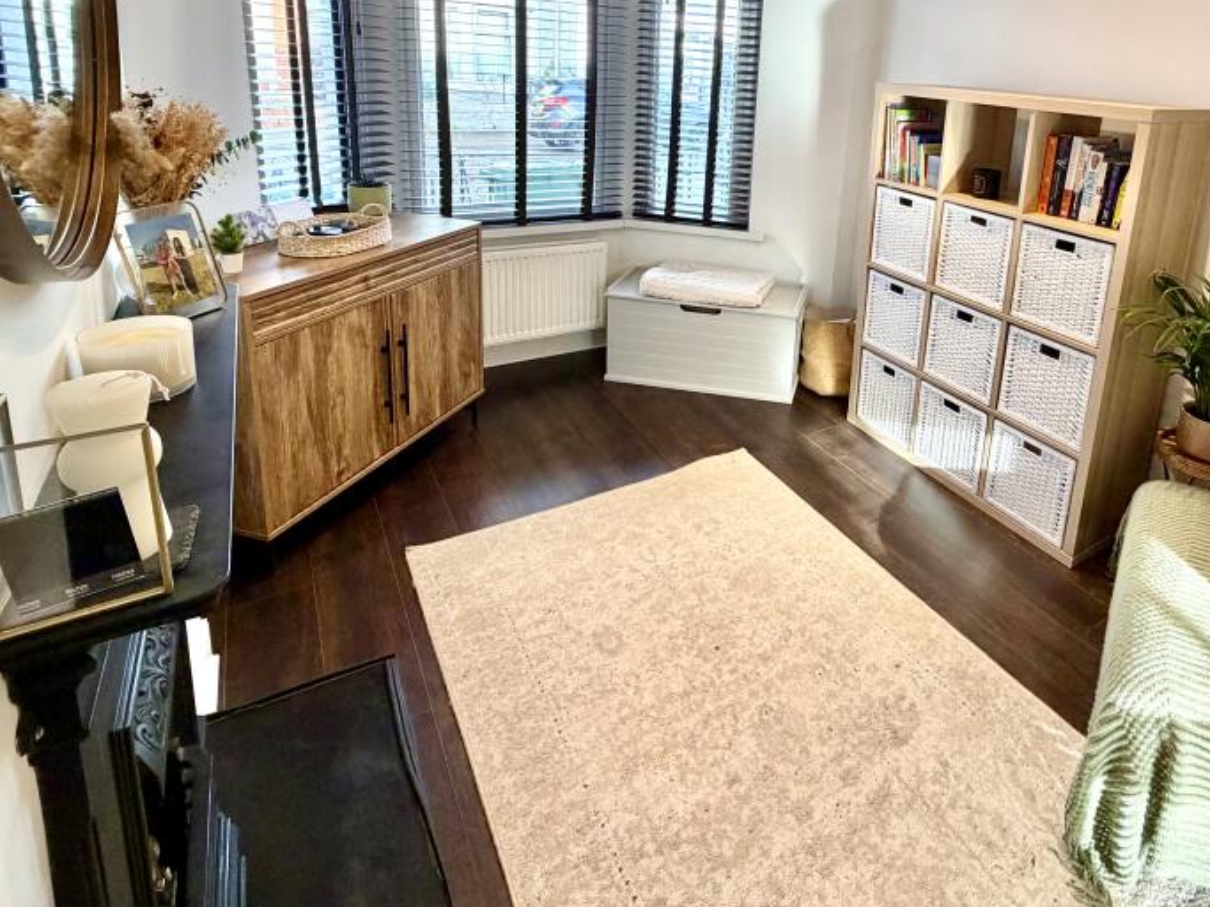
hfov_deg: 76.8
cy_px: 243
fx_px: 734
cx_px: 794
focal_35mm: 21
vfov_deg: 60.5
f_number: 2.2
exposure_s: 1/121
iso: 200
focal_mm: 2.22
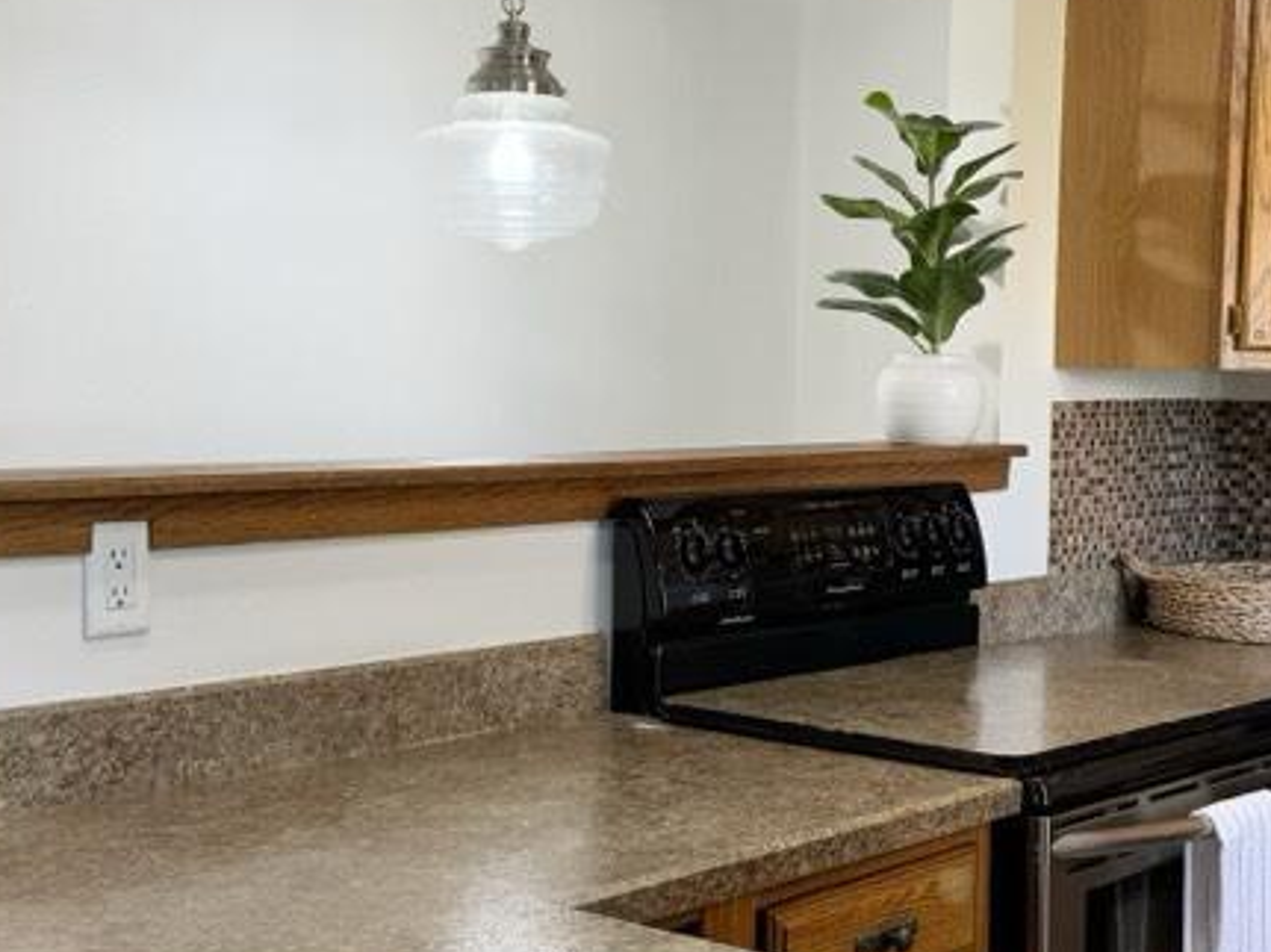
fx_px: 2092
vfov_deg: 25.6
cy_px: 522
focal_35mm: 57
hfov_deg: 33.7
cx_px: 717
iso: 125
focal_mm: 6.76
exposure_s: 1/120
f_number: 1.78
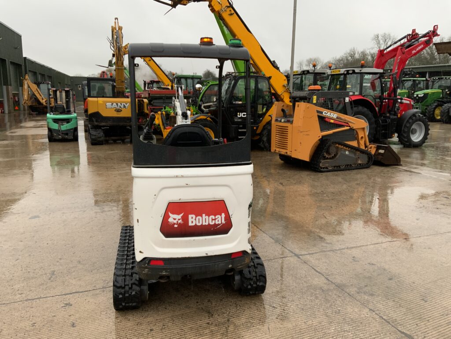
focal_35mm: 29
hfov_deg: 61.7
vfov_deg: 48.2
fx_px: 378
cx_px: 226
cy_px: 170
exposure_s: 1/122
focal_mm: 3
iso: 32
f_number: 1.8
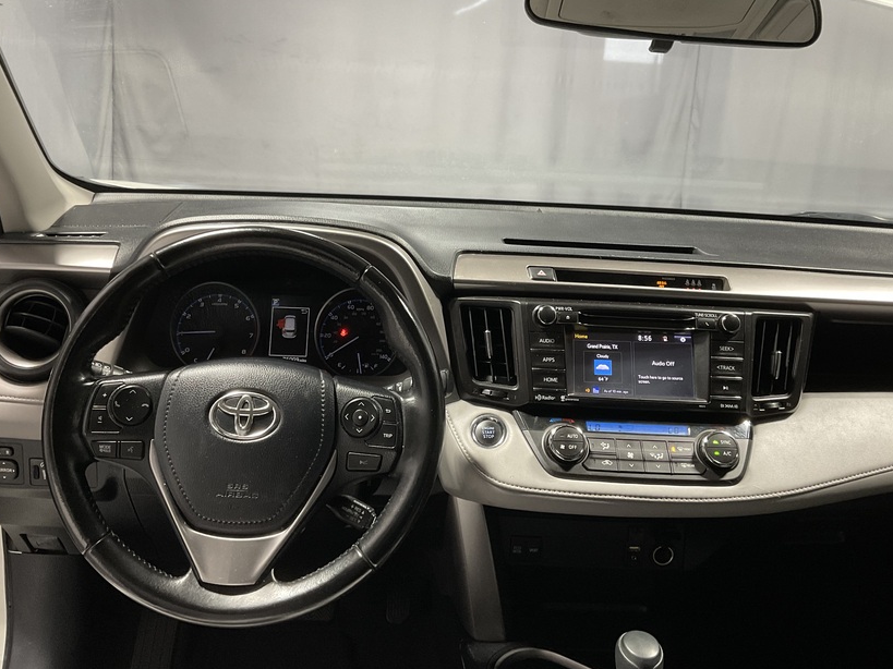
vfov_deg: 41.6
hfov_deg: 54.0
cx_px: 446
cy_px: 279
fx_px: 877
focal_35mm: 34
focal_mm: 3
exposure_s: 1/60
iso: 80
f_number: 1.8
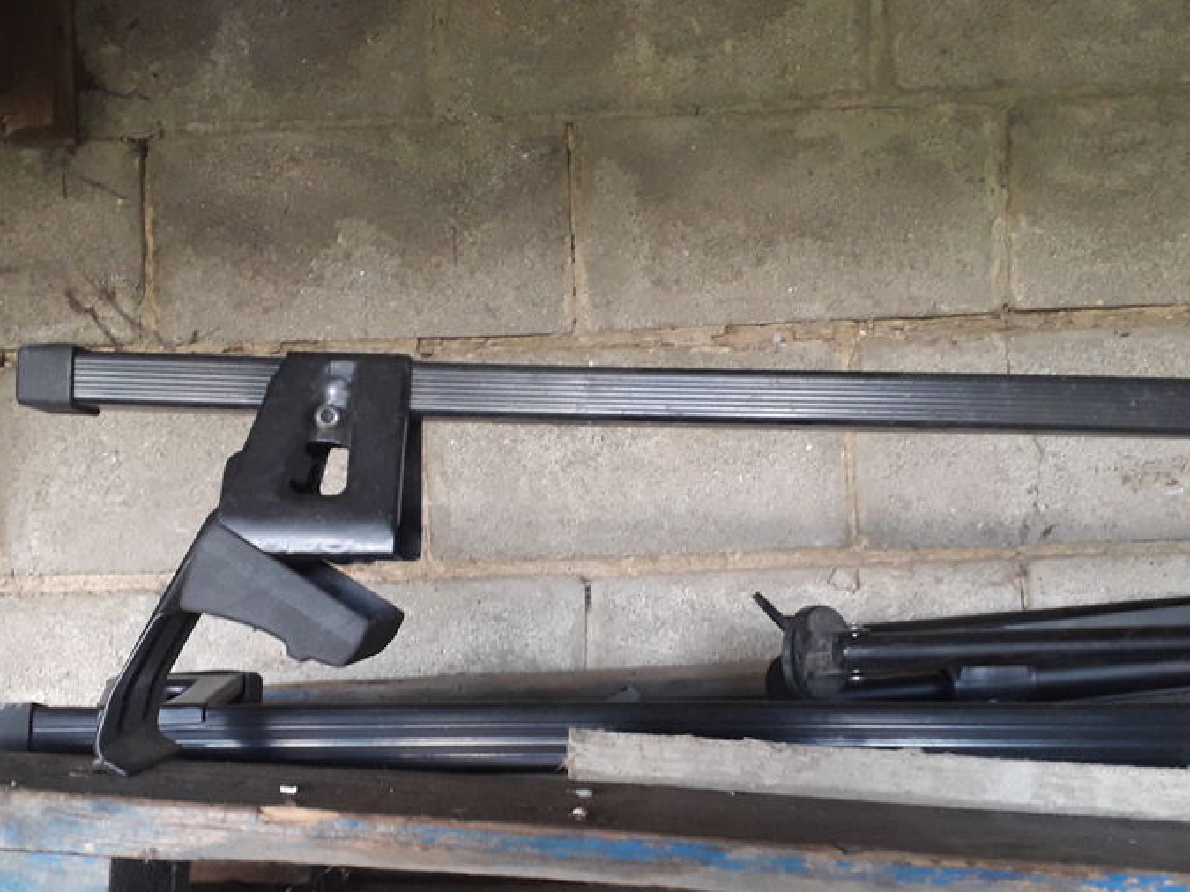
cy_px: 522
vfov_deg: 35.9
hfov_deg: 46.7
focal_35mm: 40
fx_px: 1375
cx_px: 527
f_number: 1.9
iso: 200
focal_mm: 3.6
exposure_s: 1/25
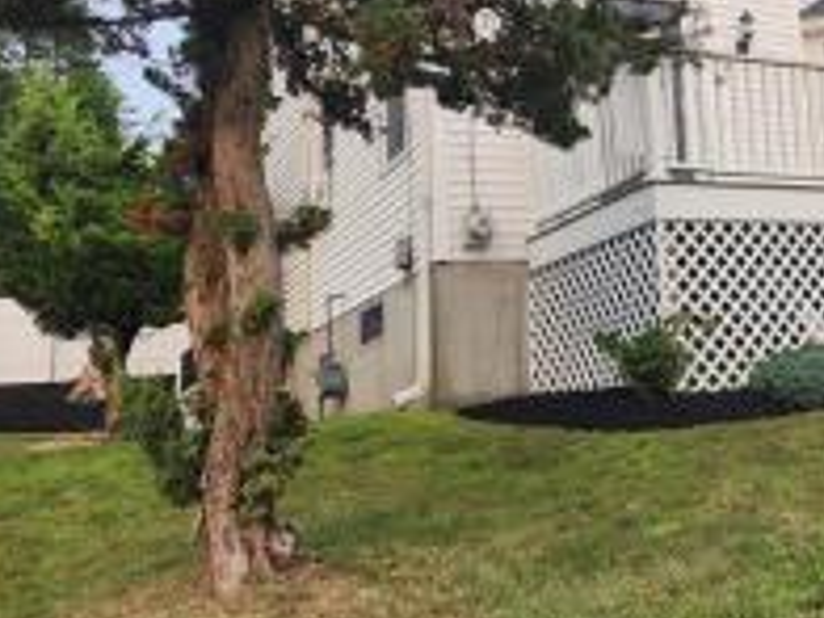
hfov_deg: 37.4
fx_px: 1119
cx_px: 761
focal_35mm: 47
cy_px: 135
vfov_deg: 30.2
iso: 20
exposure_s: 1/180
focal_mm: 6.4
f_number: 1.8
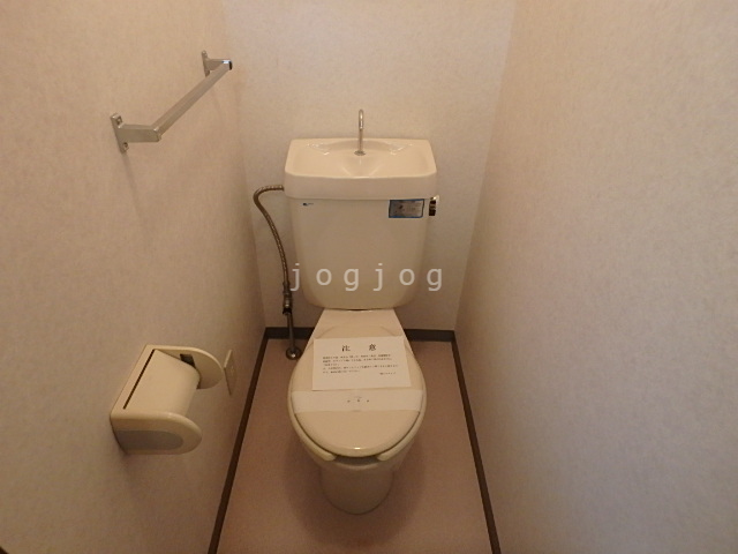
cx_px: 369
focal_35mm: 21
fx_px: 448
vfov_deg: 63.4
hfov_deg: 79.0
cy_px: 277
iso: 500
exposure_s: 1/30
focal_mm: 3.7
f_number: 3.5
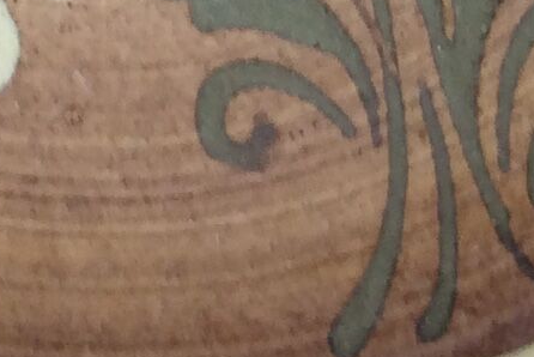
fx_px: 2865
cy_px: -393
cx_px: -56
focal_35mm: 193
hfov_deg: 10.5
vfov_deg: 6.9
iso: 40
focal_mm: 3.3
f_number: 2.4
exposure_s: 1/33
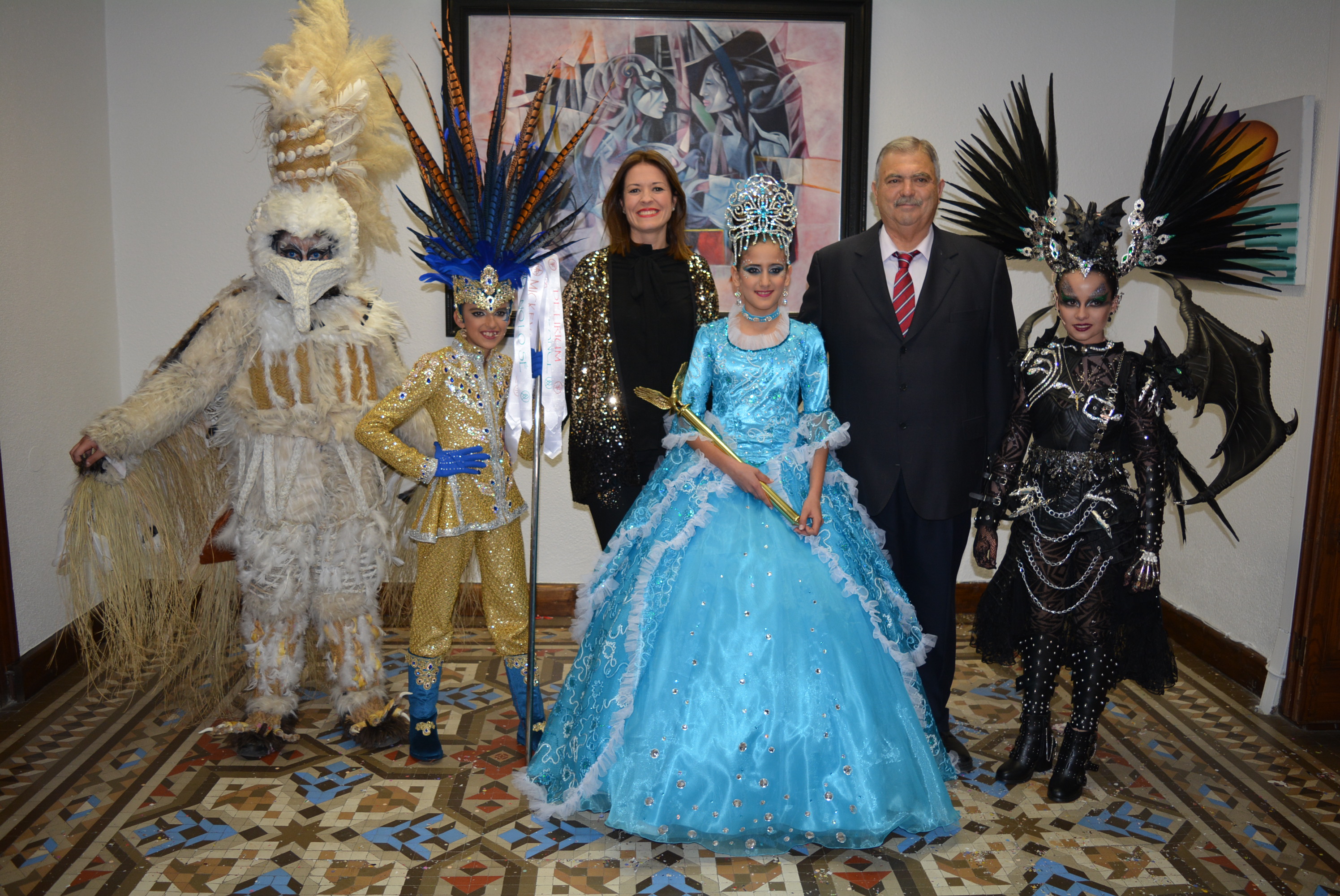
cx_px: 670
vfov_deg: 43.7
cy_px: 448
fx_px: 1117
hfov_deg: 61.9
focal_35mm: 30
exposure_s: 1/80
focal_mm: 20
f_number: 3.5
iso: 400
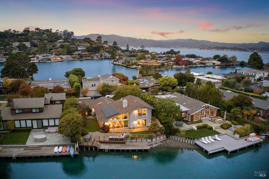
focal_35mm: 28
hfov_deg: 65.5
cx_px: 134
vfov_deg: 46.4
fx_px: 209
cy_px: 90
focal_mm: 10.26
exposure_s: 1/15
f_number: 2.8
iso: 400
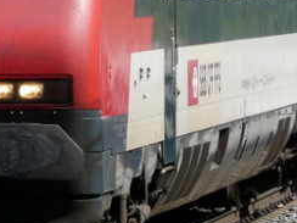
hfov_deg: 2.5
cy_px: -26
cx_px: 127
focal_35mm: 780
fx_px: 6692
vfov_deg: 1.9
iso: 100
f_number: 5.6
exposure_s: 1/320
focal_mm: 31.3
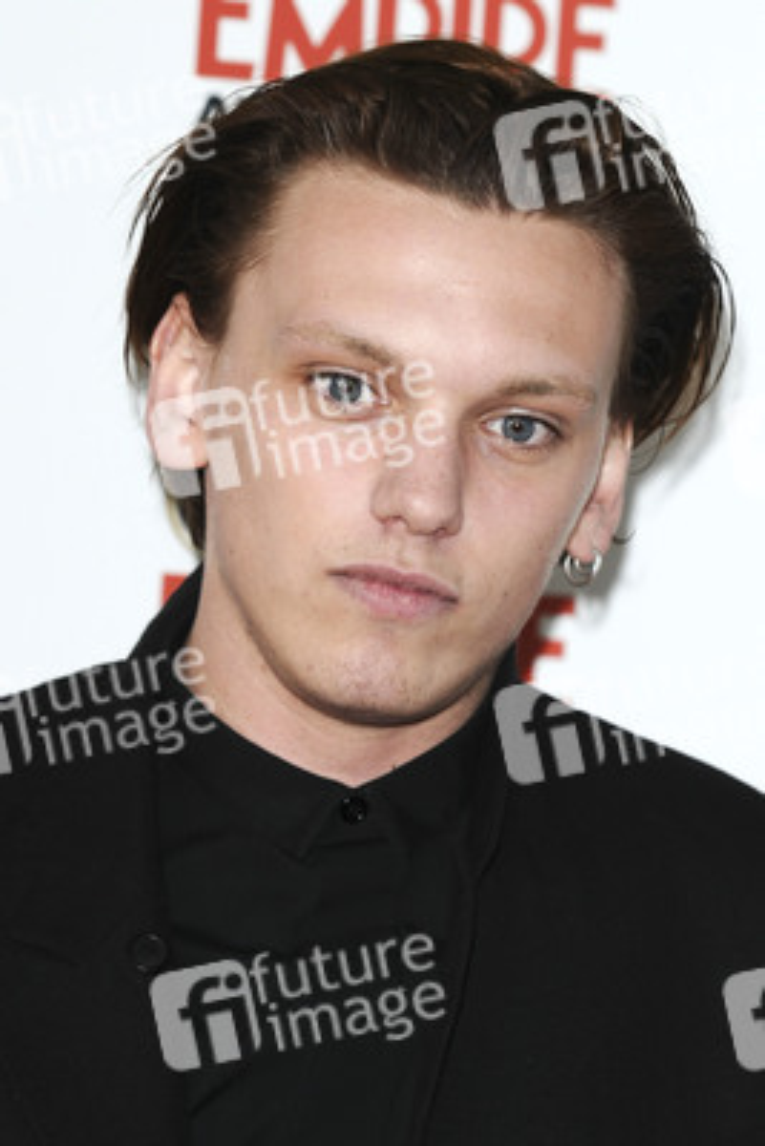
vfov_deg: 9.5
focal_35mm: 218
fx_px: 6926
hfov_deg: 6.3
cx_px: 382
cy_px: 573
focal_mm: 145
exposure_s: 1/200
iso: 200
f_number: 4.5
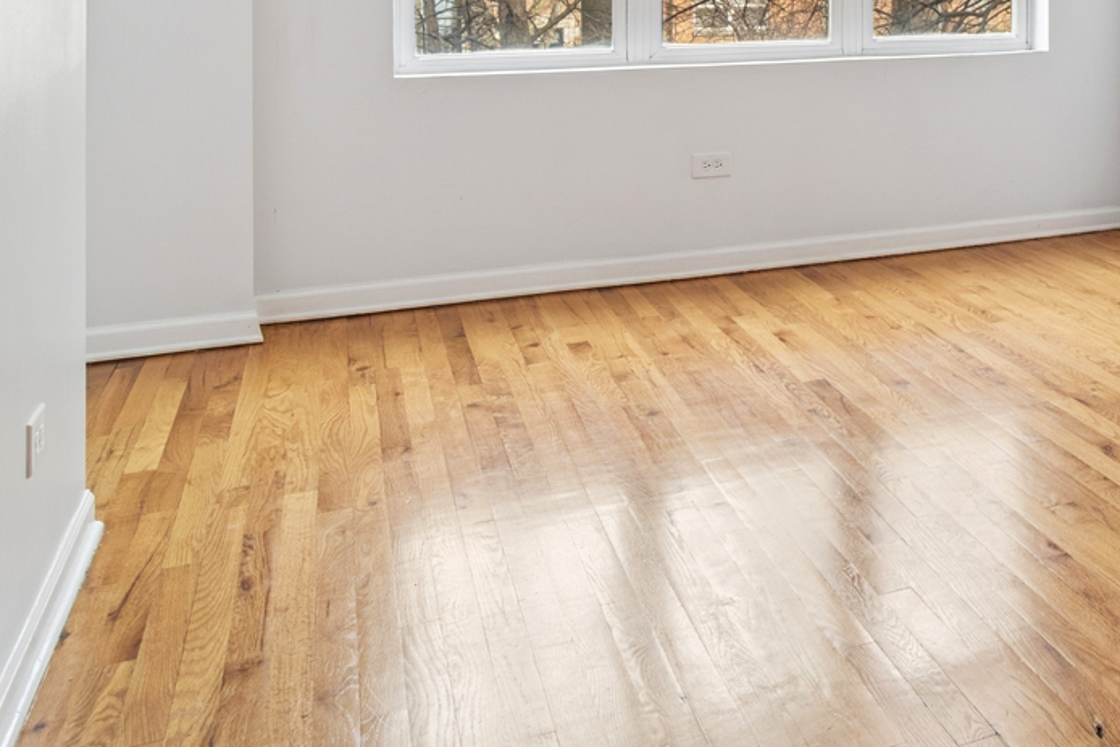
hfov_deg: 39.1
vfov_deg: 29.5
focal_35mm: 42
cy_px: -27
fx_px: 1307
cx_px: 1199
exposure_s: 1/10
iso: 200
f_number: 8
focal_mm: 12
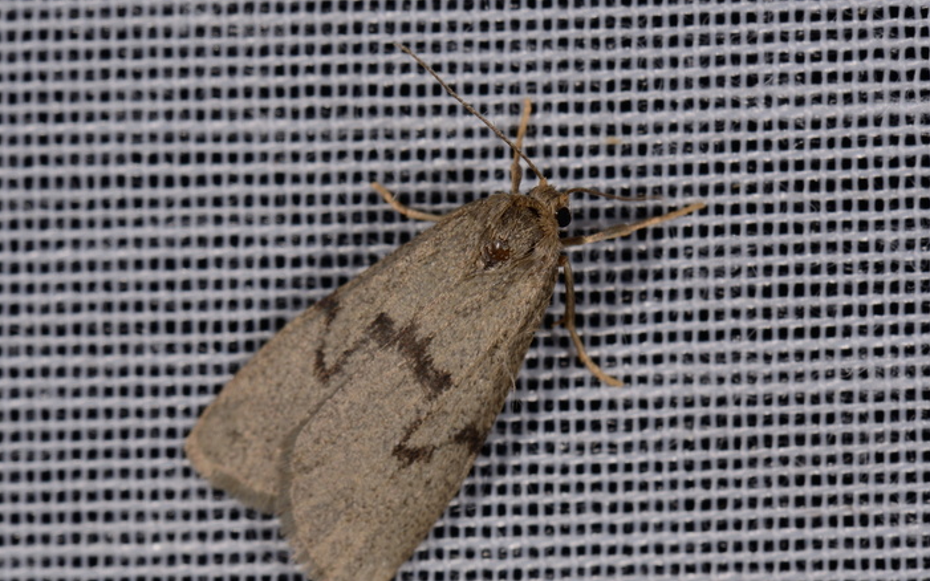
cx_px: 482
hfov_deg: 14.3
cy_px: 338
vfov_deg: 8.9
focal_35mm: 147
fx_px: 3715
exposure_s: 1/60
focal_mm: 85
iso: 100
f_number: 25
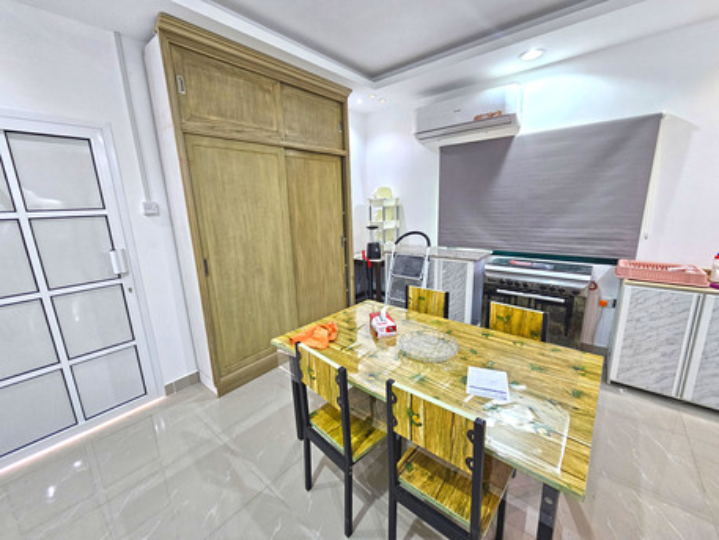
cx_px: 360
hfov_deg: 106.2
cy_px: 270
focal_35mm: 13
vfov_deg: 89.9
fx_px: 270
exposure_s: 1/50
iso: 200
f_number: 2.2
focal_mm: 2.2
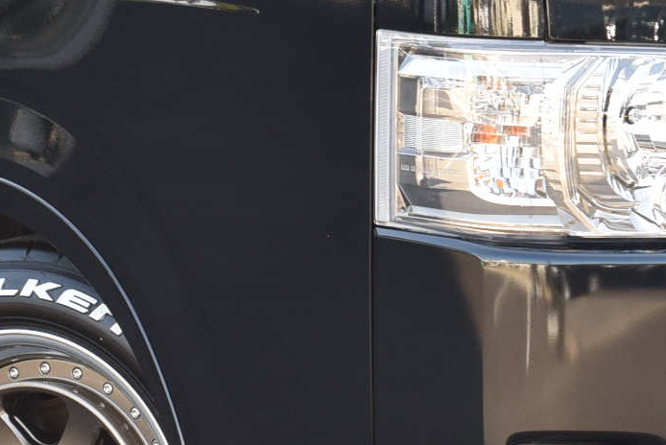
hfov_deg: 7.1
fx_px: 5391
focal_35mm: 291
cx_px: 142
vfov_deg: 4.7
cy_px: 39
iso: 400
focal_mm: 45
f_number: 9
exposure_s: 1/125
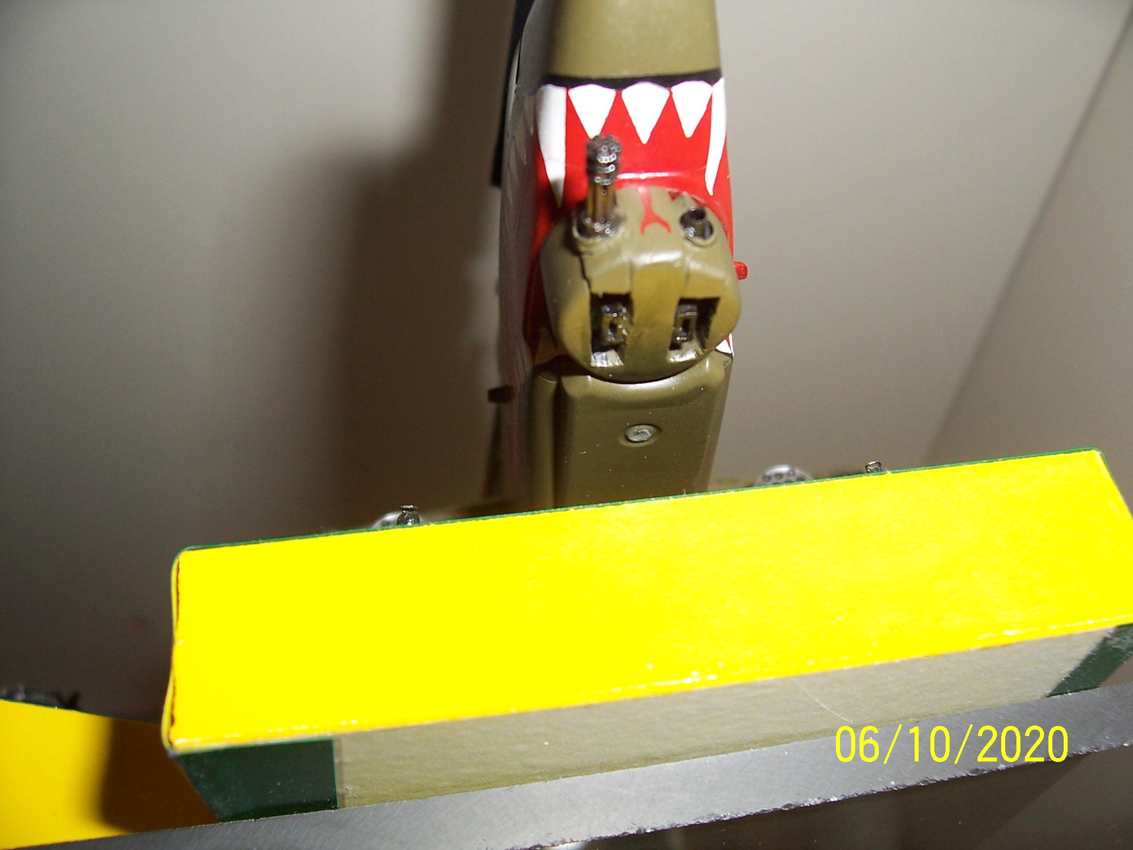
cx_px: 566
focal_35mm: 34
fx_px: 1113
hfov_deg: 54.0
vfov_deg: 41.8
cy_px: 425
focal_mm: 5.6
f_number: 2.7
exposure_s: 1/60
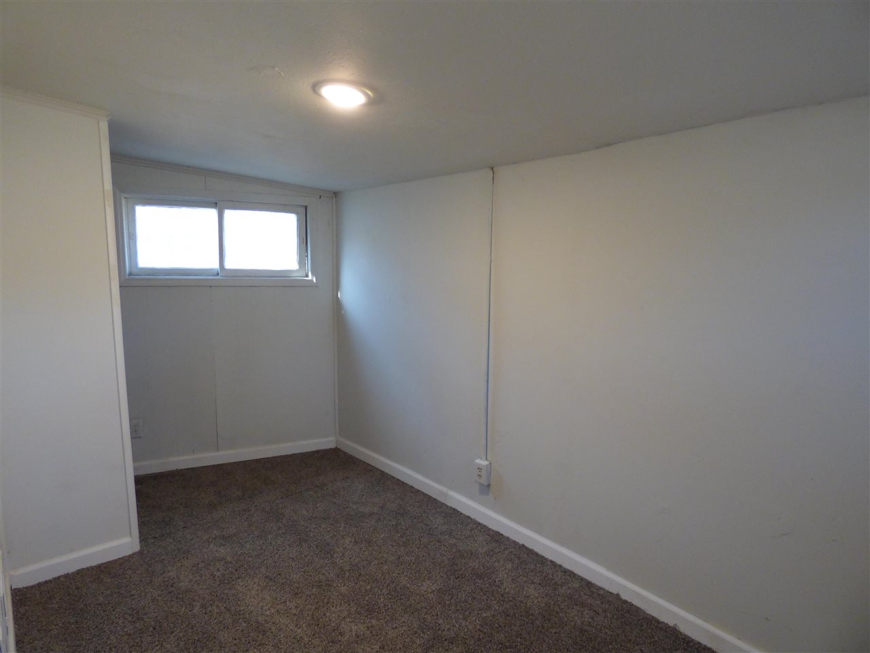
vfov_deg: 66.0
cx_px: 435
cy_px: 326
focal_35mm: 20
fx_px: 503
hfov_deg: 81.7
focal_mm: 3.58
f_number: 2.8
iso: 320
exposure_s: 1/60
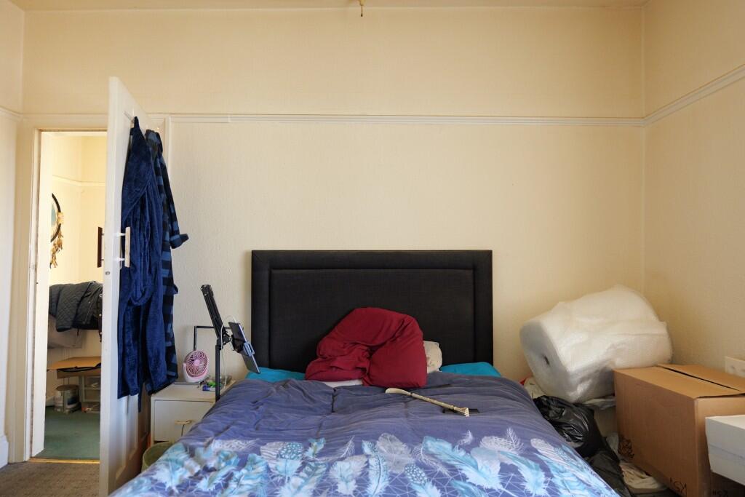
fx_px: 414
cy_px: 248
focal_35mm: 20
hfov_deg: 84.0
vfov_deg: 61.9
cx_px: 372
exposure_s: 1/60
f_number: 3.5
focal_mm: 20
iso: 800
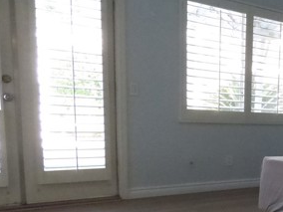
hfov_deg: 37.0
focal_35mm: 45
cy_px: 172
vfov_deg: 31.3
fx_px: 368
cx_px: 293
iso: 1600
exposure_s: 1/500
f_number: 2.8
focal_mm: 3.58
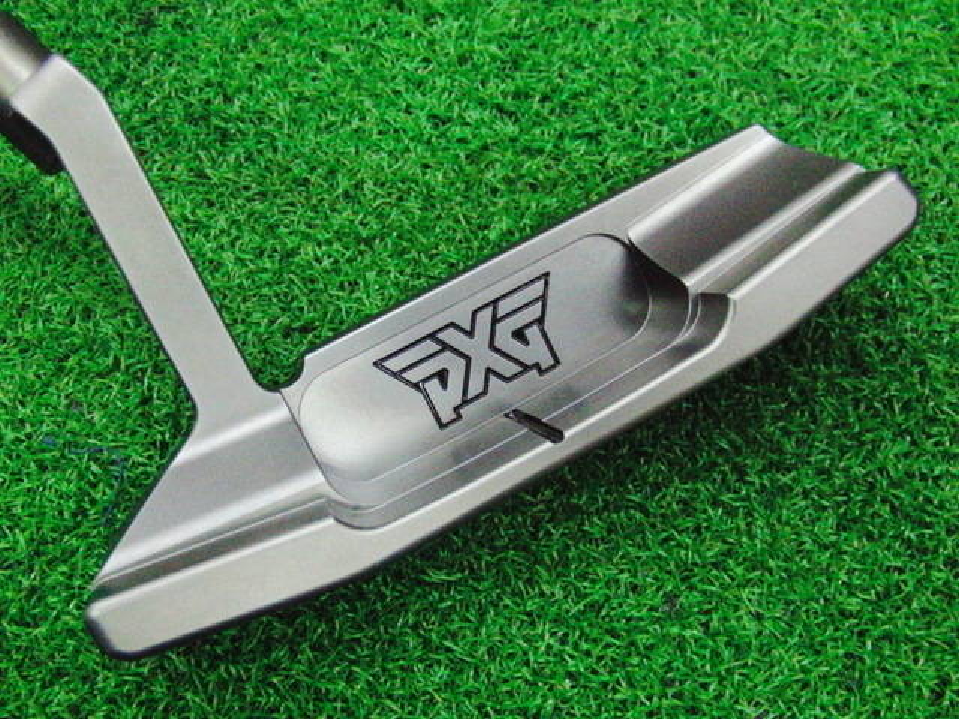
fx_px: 1025
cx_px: 480
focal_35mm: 37
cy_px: 360
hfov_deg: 50.1
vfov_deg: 38.7
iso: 3200
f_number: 3.6
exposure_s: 1/250
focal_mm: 6.42
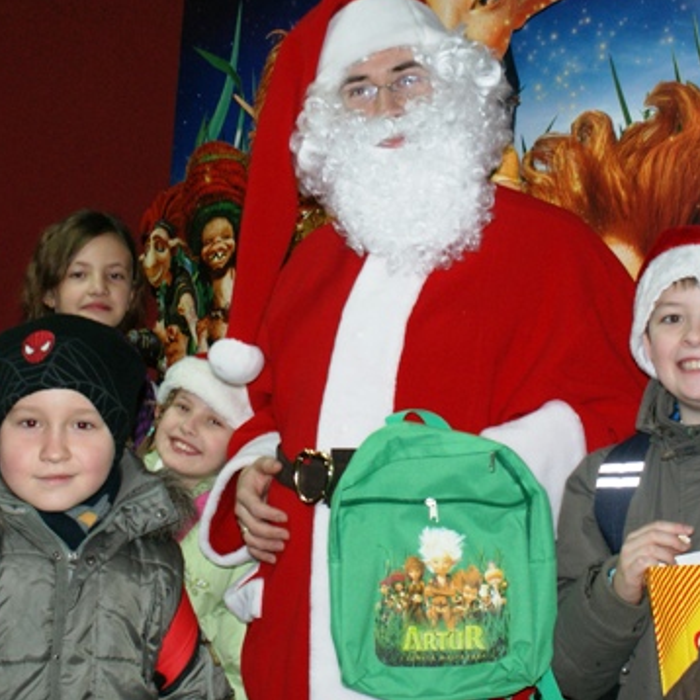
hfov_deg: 21.7
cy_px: 307
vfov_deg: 21.7
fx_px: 1825
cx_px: 381
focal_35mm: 80
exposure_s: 1/60
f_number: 5.6
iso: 400
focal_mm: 35
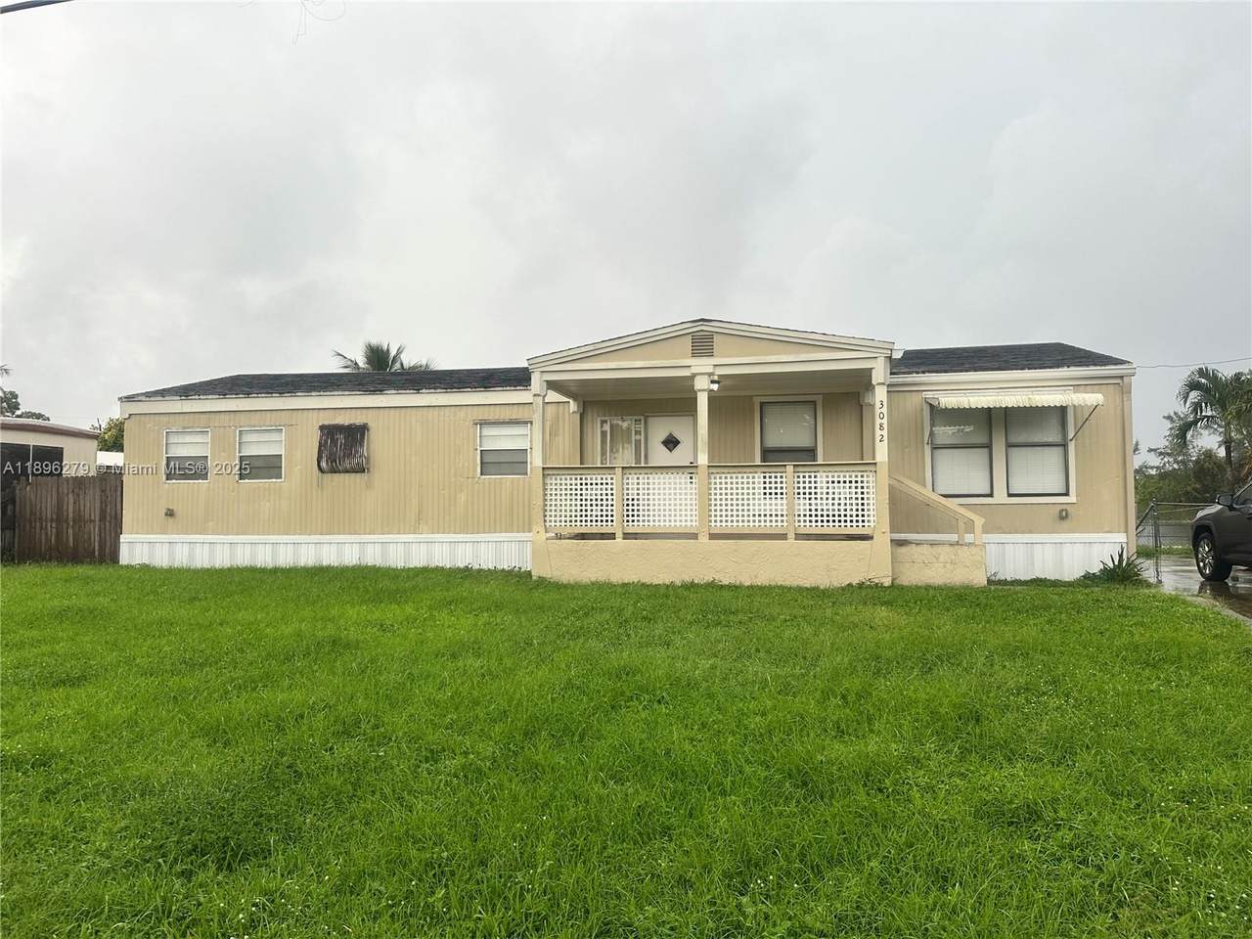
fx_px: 868
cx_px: 626
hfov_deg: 71.6
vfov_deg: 56.8
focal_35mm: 24
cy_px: 470
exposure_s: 1/121
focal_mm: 6.86
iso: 80
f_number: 1.78
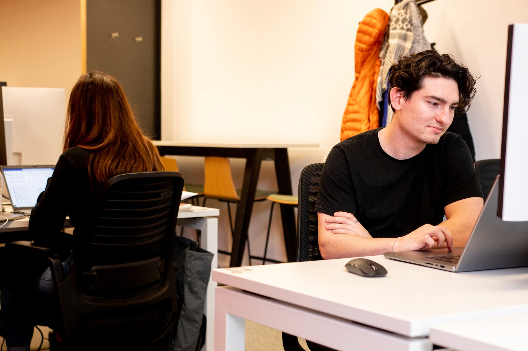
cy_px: 176
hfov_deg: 39.6
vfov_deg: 27.0
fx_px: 733
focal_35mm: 50
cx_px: 264
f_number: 3.2
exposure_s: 1/160
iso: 1000
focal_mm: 50
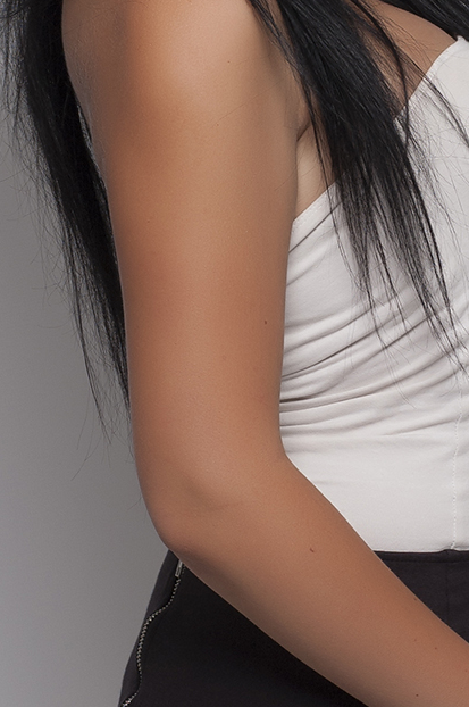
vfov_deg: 10.7
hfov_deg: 7.1
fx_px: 3782
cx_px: 327
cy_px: 319
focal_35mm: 193
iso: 200
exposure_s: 1/500
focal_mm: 50
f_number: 11
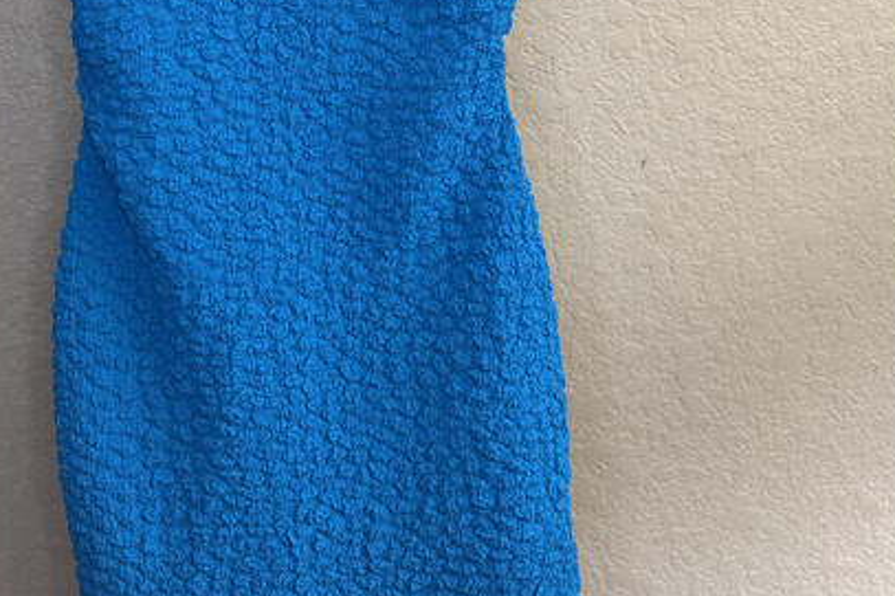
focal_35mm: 45
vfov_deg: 27.6
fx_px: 1118
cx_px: 302
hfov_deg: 43.1
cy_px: -36
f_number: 1.78
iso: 200
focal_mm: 6.76
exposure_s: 1/60
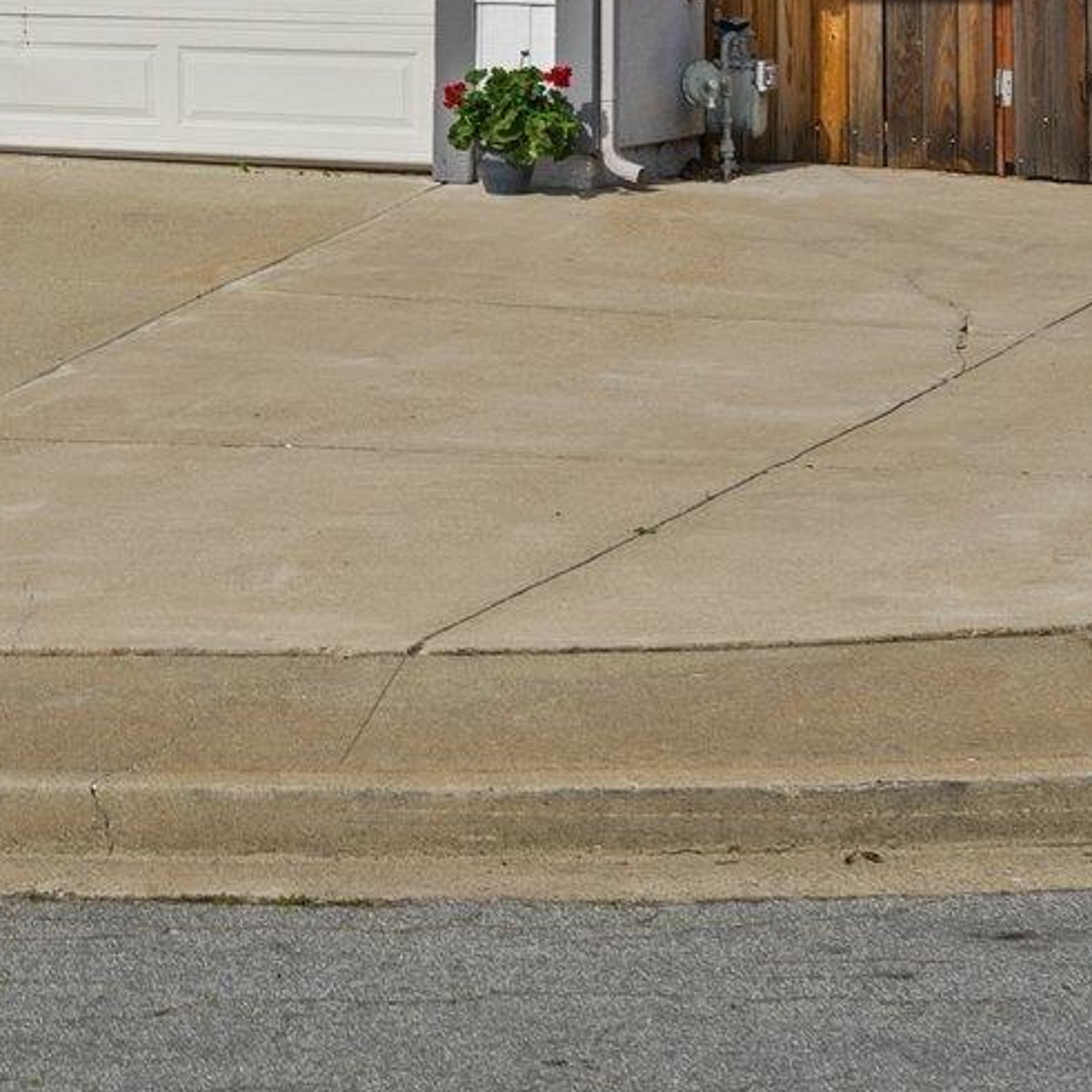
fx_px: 4426
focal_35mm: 124
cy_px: -361
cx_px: -338
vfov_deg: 13.5
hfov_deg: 13.5
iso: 100
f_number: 8
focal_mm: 35
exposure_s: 1/50
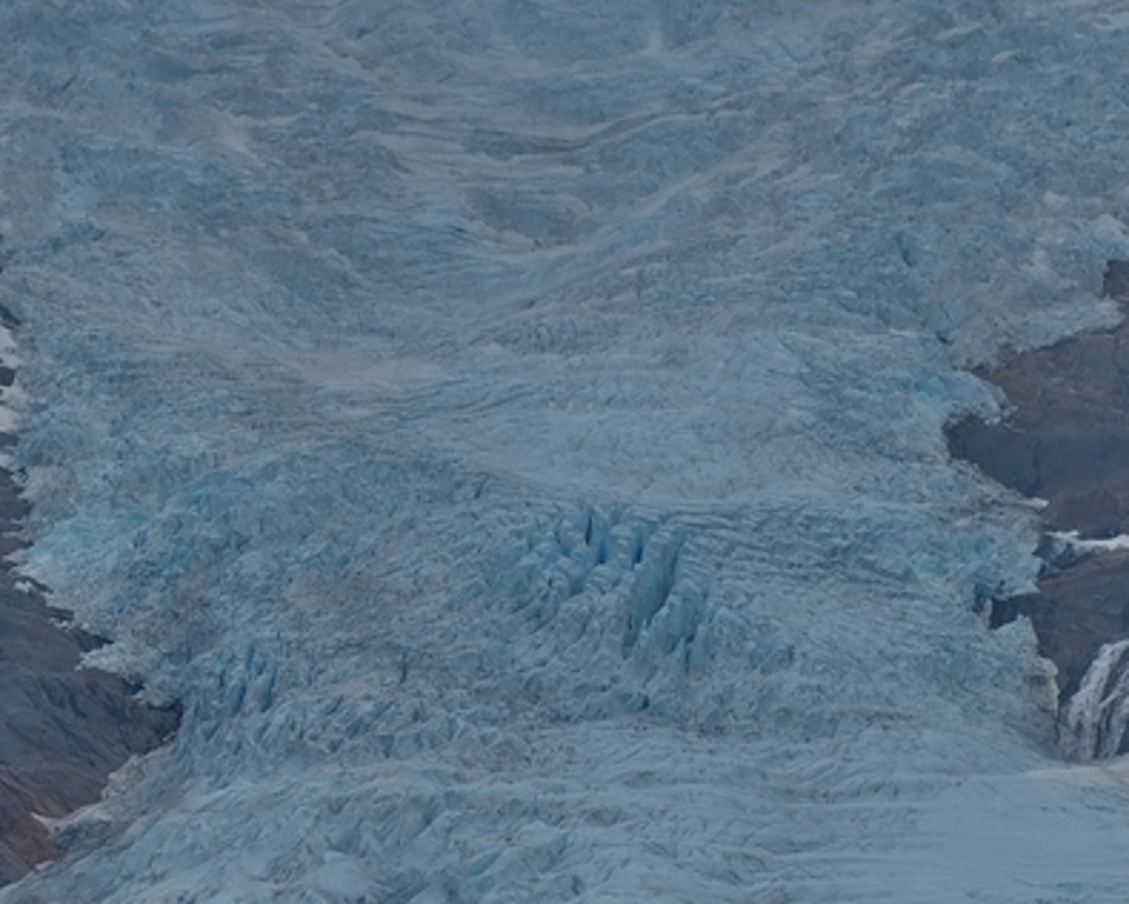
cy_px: 312
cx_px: 863
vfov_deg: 3.1
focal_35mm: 502
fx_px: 16774
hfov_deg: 3.9
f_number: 10
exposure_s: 1/400
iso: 100
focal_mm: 165
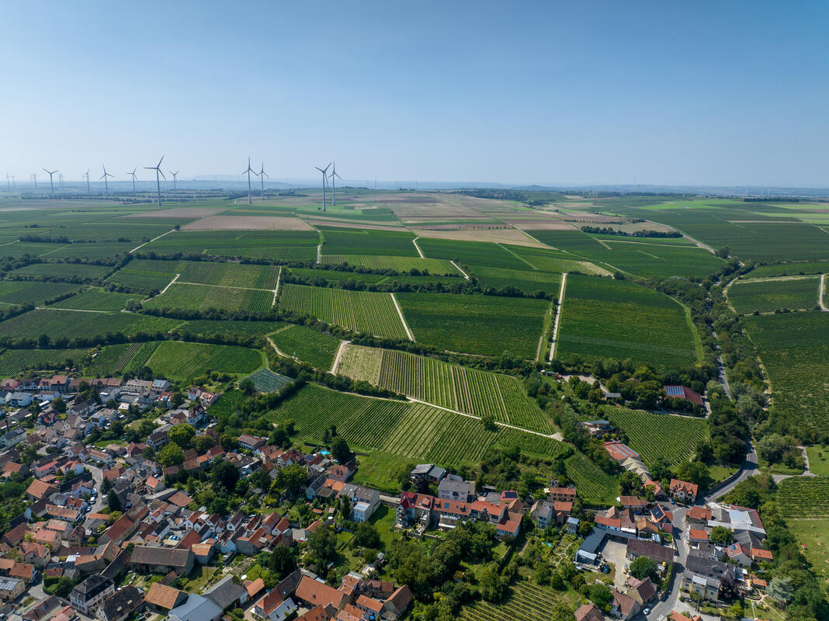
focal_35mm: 24
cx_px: 414
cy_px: 310
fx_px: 575
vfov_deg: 56.8
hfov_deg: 71.6
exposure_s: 1/2000
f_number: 3.5
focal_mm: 12.29
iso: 100
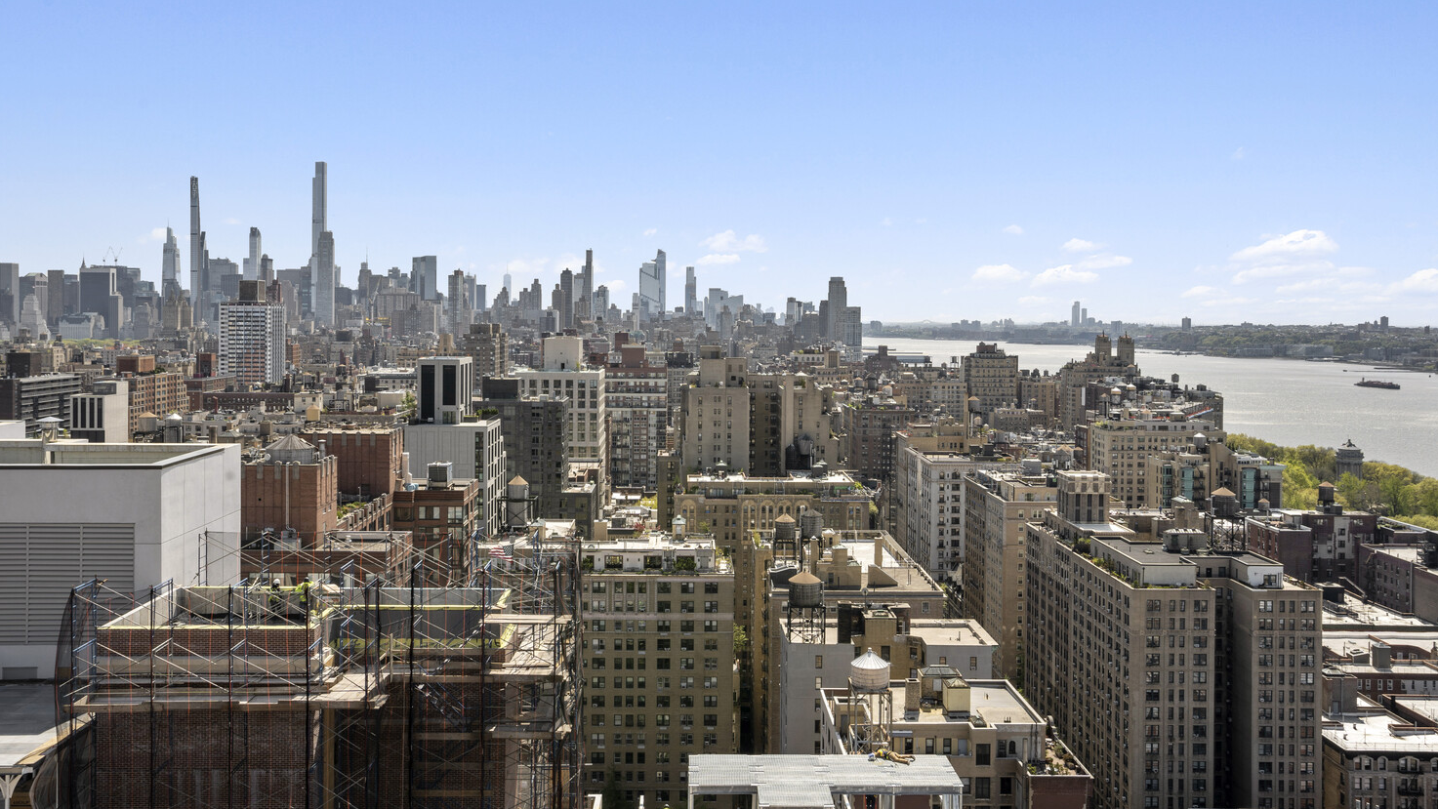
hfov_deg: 61.0
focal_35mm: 32
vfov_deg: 36.6
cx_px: 708
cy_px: 323
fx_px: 1220
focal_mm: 30
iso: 100
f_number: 13
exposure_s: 1/100
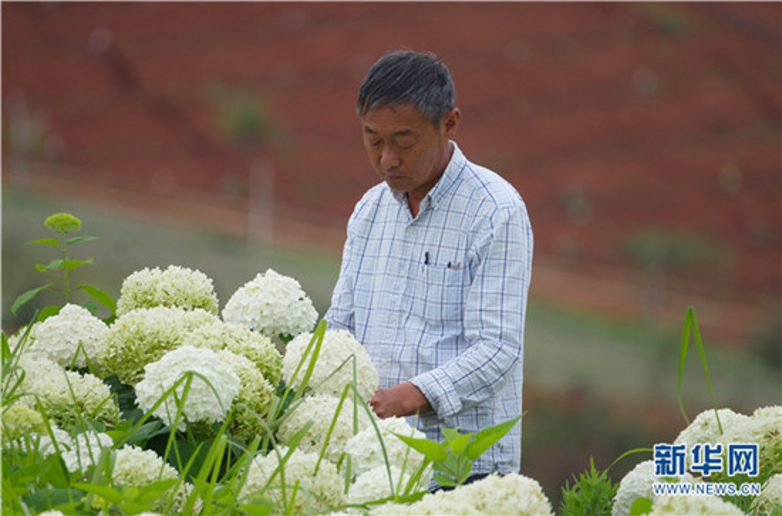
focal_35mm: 600
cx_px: 391
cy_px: 258
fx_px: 12992
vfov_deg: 2.3
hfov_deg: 3.4
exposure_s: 1/640
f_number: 5.6
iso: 400
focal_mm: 400
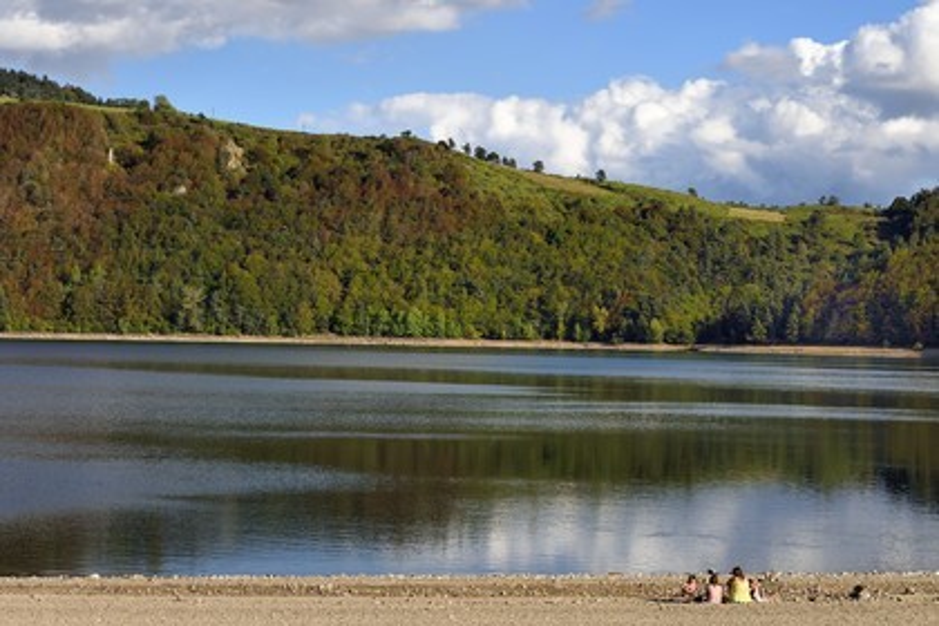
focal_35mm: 70
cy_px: 313
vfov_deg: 19.5
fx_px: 1826
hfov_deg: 28.8
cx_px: 470
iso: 200
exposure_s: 1/400
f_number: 10
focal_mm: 70
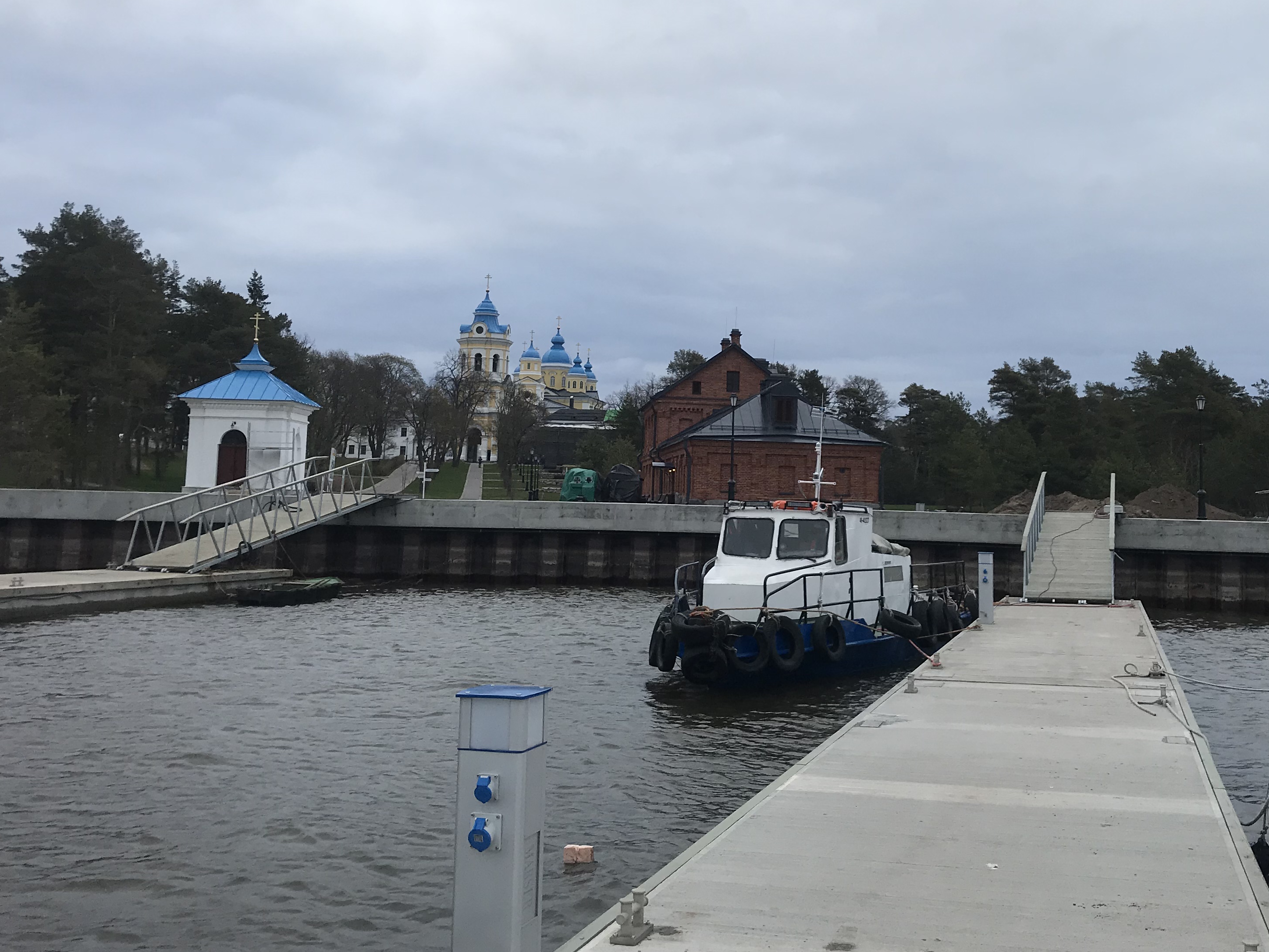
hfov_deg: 47.6
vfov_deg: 36.6
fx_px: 1430
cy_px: 355
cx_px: 756
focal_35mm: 39
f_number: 1.8
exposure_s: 1/694
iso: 20
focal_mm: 3.99
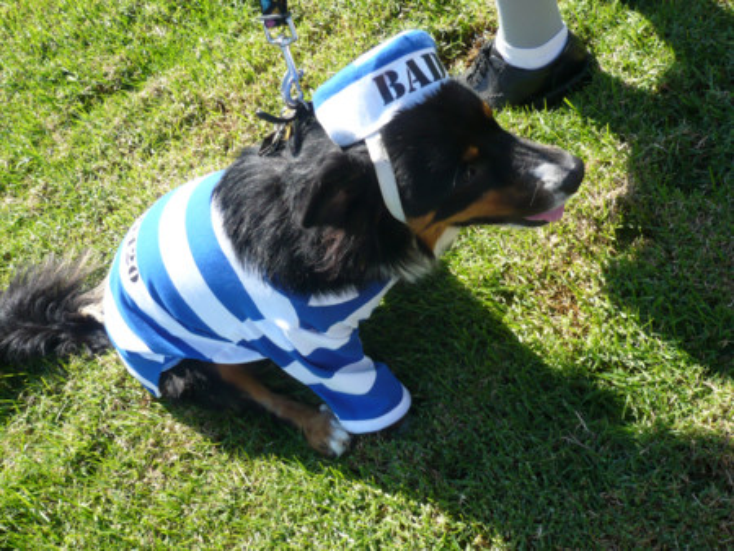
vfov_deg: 36.0
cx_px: 367
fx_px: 849
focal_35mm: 40
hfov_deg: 46.8
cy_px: 276
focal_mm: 6.6
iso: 100
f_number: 3.3
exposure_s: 1/400
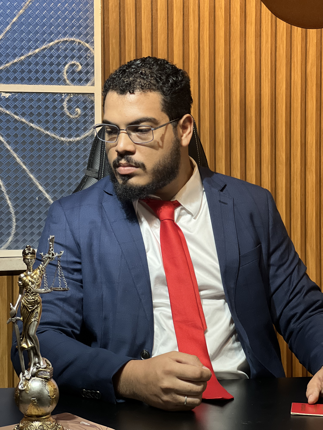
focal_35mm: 77
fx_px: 958
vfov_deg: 25.3
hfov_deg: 19.1
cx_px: 162
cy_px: 215
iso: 400
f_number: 2.8
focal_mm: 9
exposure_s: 1/40
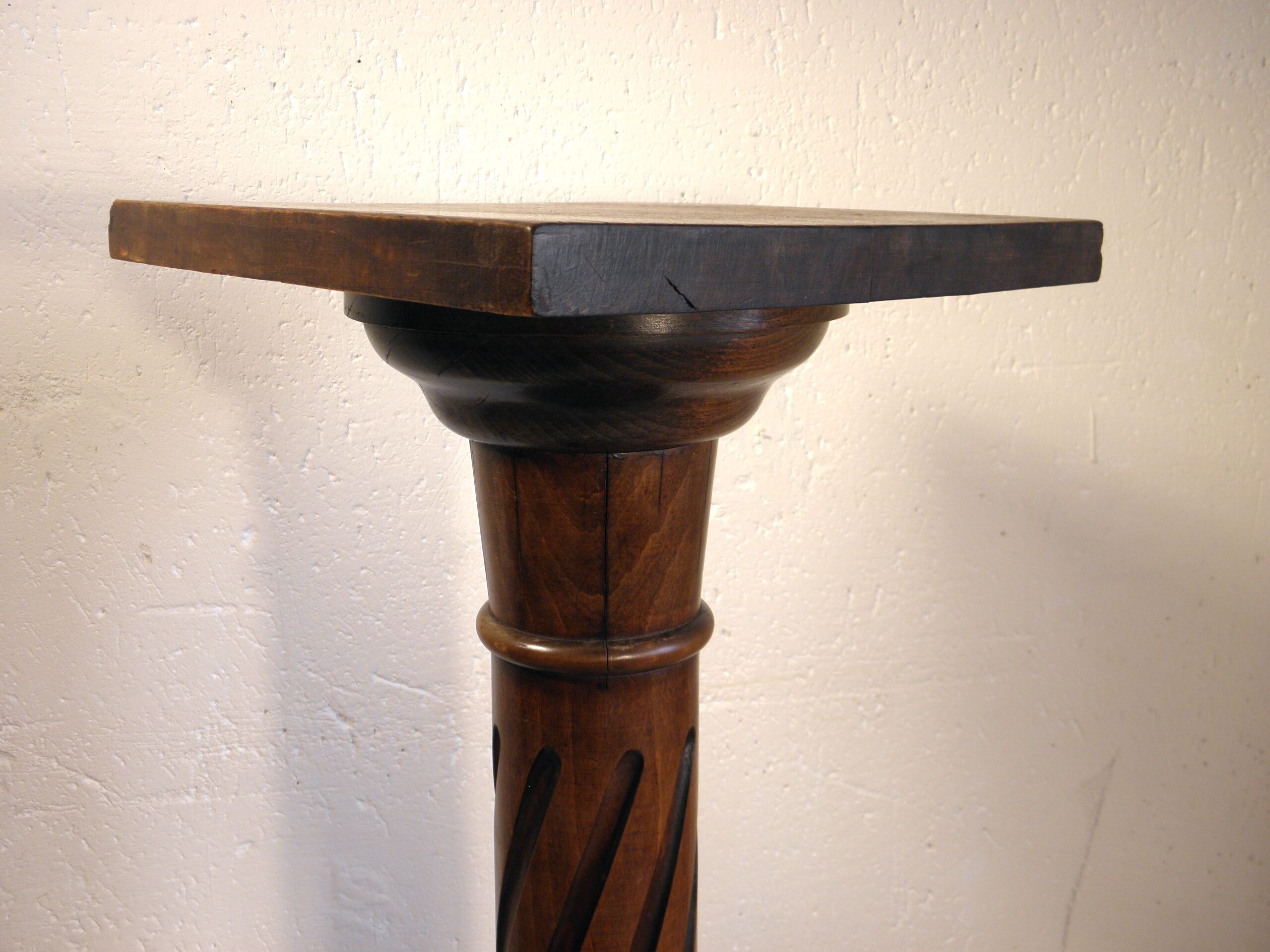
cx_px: 635
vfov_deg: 41.8
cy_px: 476
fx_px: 1247
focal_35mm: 34
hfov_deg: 54.0
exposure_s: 1/30
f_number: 3.7
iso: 100
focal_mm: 6.2
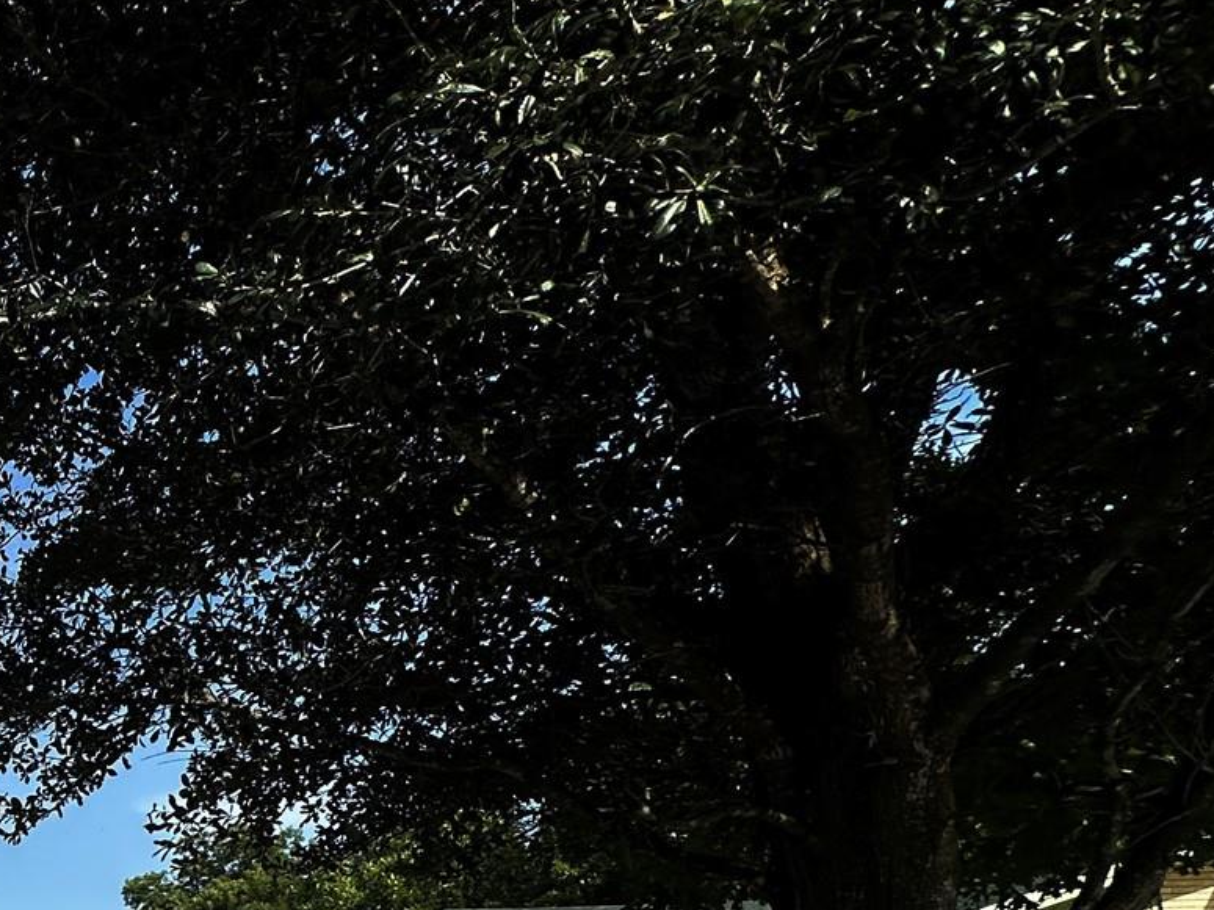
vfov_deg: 33.5
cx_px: -348
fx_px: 1297
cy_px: 1010
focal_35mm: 37
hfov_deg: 35.3
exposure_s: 1/1825
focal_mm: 2.22
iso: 50
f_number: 2.2
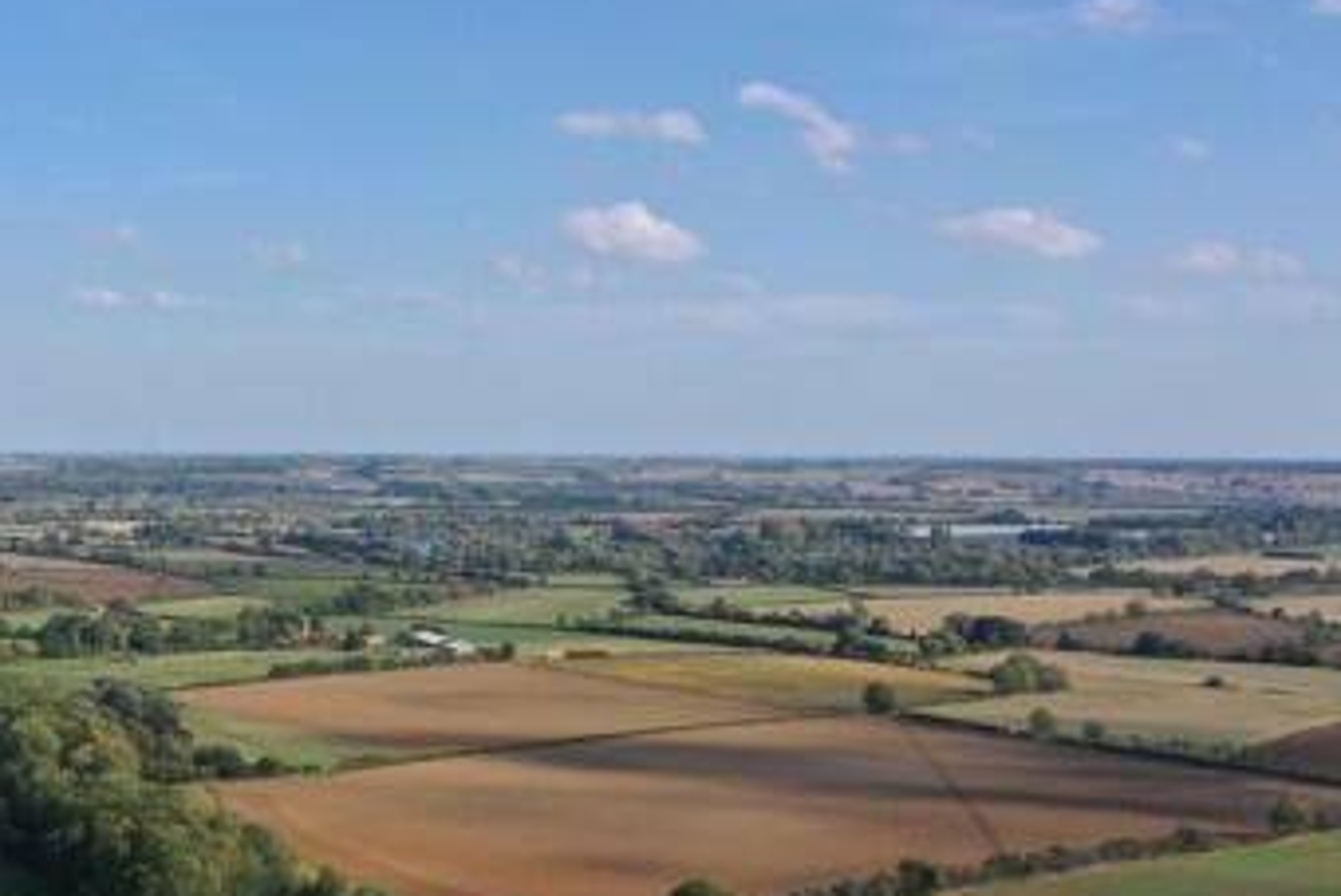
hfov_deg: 35.6
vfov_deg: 25.0
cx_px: 266
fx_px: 2012
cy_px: 586
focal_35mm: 54
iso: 100
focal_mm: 10.26
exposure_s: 1/500
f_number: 5.6
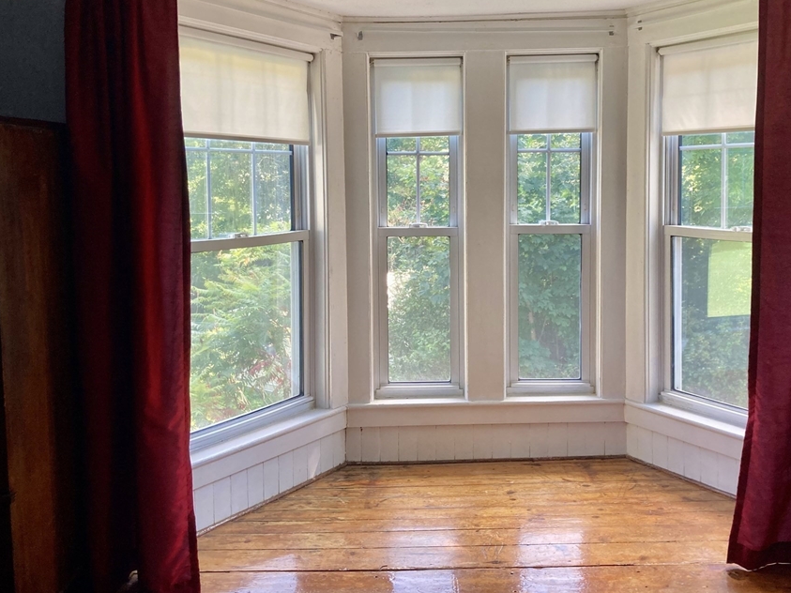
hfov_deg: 53.8
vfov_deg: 41.6
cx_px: 449
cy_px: 237
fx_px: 777
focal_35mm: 34
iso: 80
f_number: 1.8
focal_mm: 3.99
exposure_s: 1/121
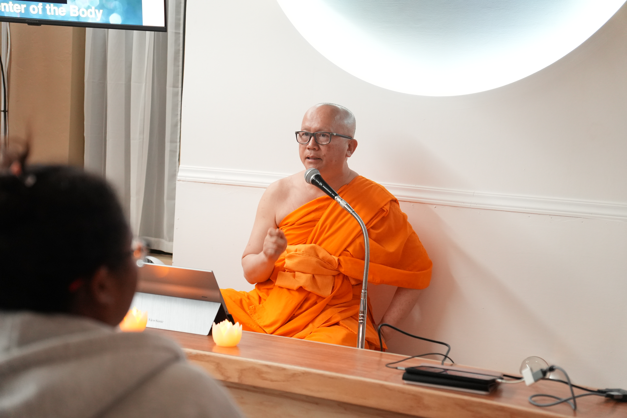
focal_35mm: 72
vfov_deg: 18.9
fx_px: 1254
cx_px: 314
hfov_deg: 28.1
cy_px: 209
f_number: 2.8
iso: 2000
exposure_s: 1/50
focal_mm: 48
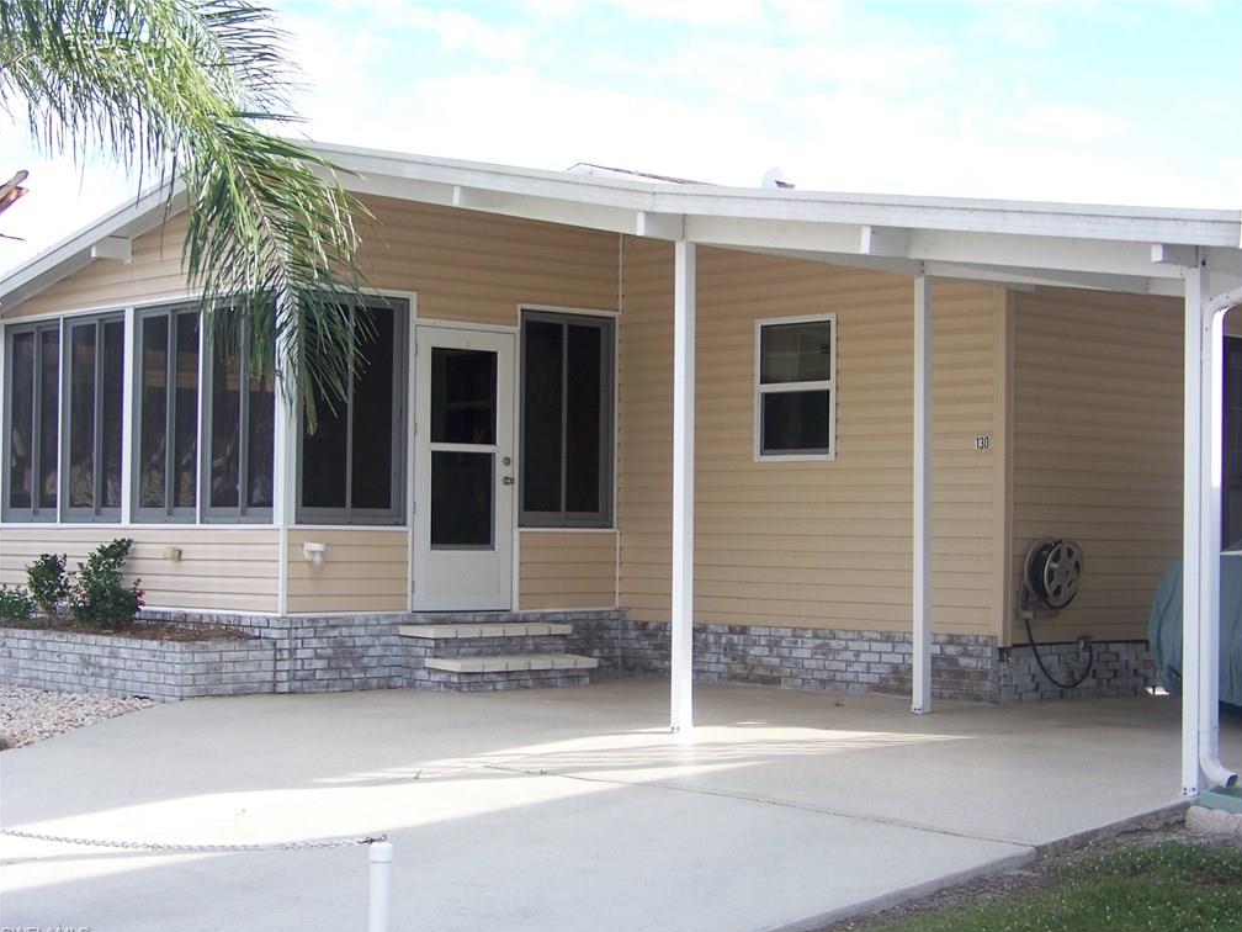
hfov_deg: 30.7
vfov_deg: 23.3
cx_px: 628
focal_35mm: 63
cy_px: 472
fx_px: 2260
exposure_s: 1/200
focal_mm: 10.5
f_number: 3.2
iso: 64
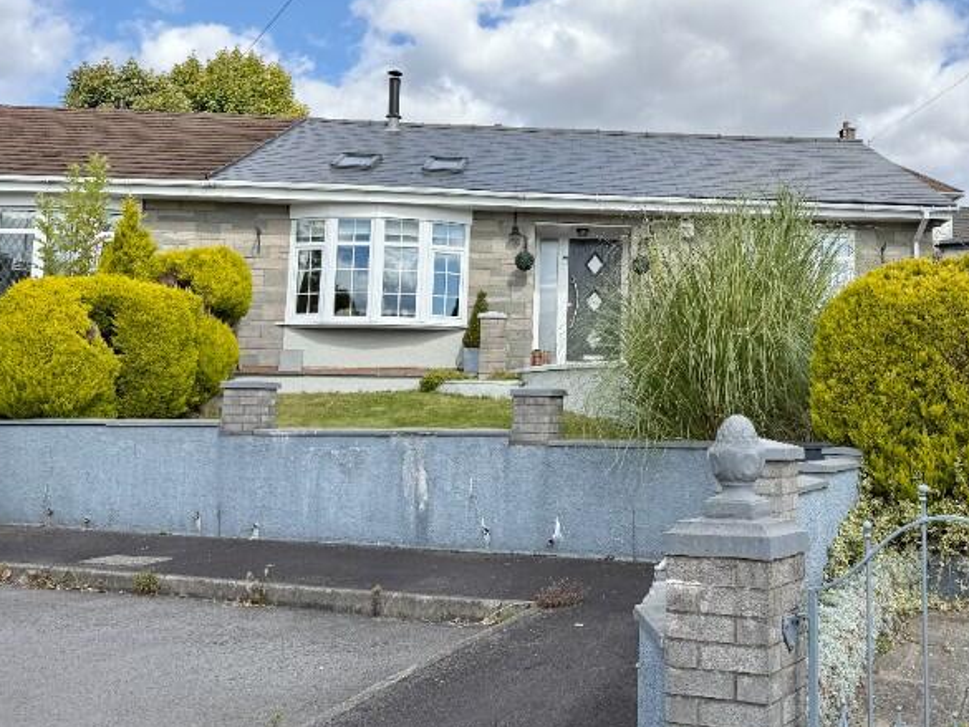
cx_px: 689
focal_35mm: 42
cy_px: 272
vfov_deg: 34.2
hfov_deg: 43.8
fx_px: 1176
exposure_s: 1/3425
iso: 80
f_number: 1.78
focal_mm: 6.76
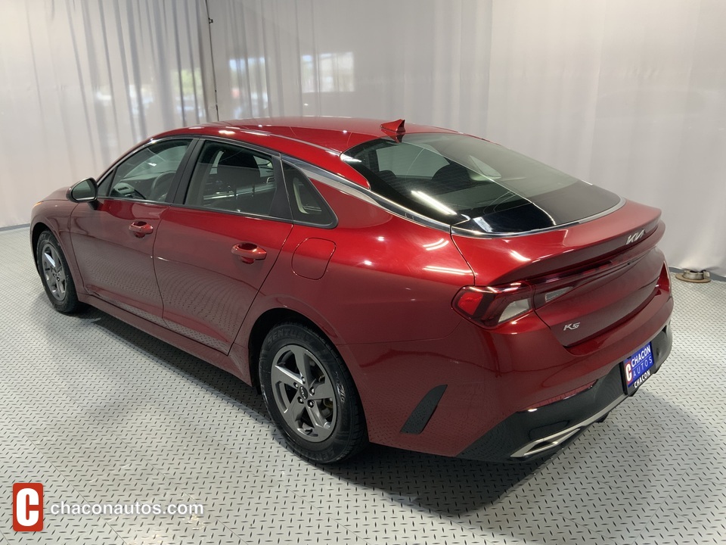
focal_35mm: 29
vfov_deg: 48.2
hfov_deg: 61.7
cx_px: 363
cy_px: 272
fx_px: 608
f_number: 1.8
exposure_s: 1/60
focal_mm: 3
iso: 64
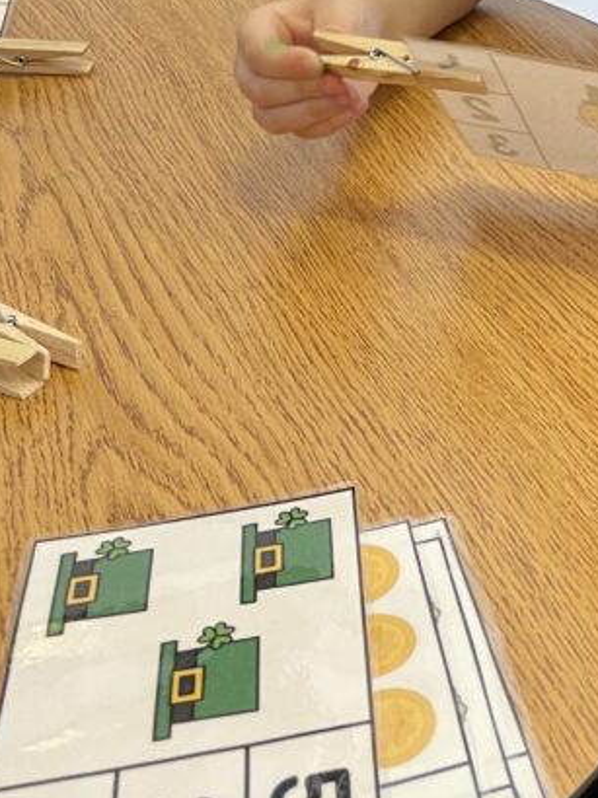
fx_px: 1499
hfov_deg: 21.5
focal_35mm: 65
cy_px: 54
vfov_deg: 28.5
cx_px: 641
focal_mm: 4.2
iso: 125
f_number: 1.6
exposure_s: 1/60
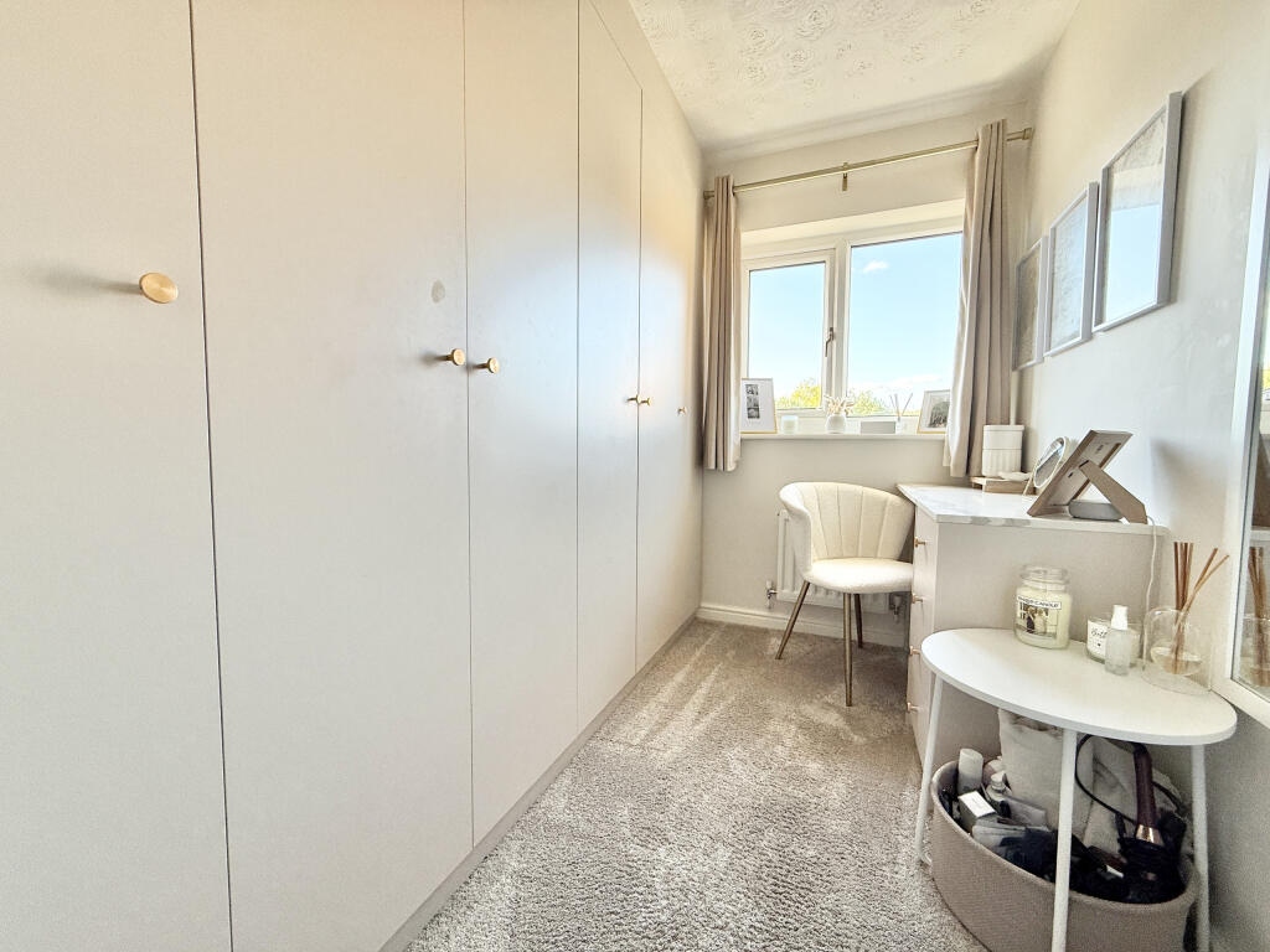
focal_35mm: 14
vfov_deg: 85.7
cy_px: 476
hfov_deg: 102.1
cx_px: 635
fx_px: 514
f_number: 2.2
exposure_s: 1/99
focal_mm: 2.22
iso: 100
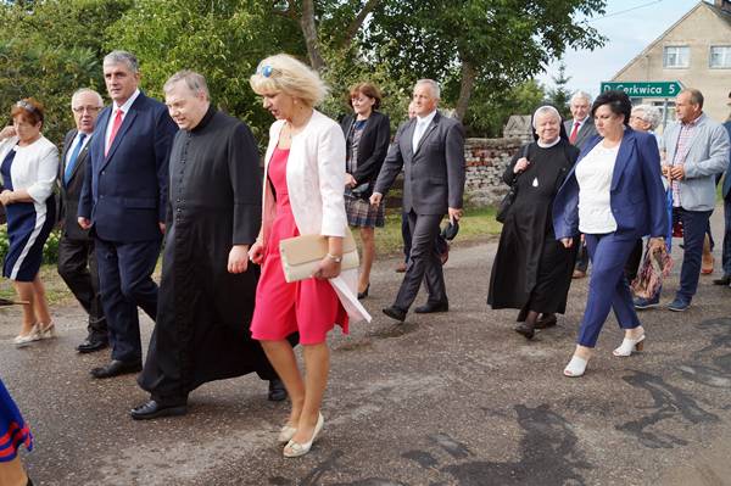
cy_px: 243
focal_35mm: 36
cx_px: 366
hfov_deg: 53.2
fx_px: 730
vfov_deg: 36.8
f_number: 6.3
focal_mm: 24
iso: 100
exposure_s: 1/160
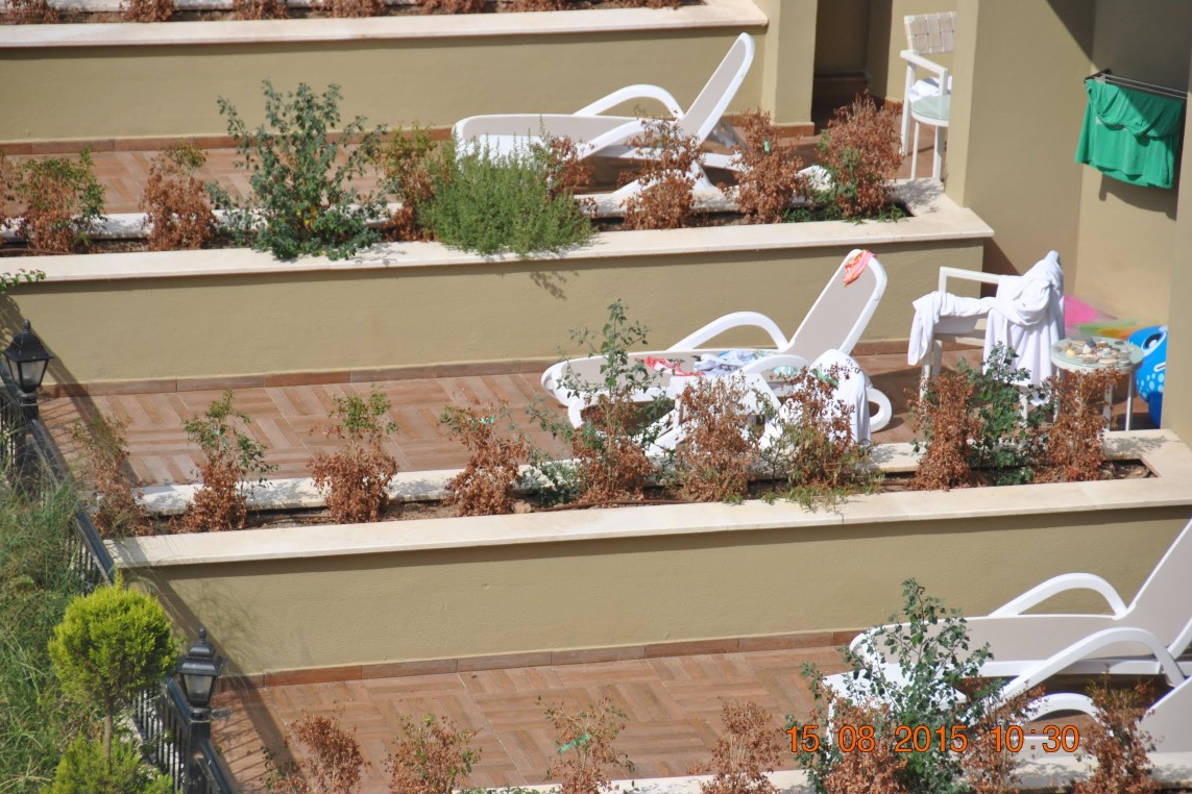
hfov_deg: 10.1
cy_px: 399
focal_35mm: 204
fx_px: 6738
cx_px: 595
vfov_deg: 6.7
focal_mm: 135
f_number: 5.6
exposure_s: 1/1600
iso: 200
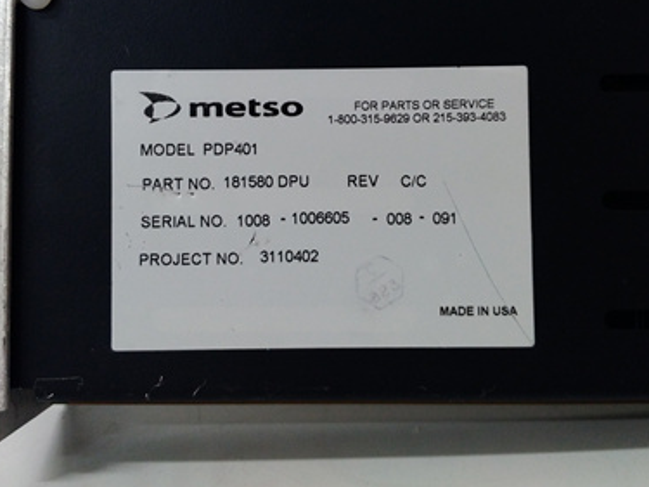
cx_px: 317
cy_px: 190
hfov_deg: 51.4
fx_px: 675
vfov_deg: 39.4
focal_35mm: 36
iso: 362
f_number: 2
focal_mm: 3.79
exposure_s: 1/33
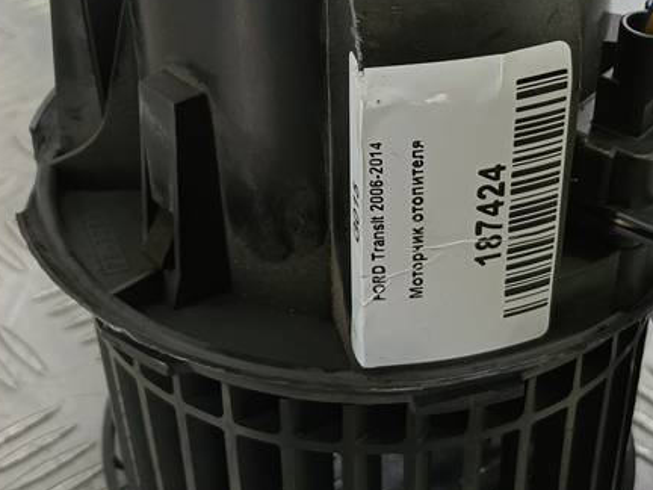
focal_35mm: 64
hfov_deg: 30.2
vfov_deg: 22.9
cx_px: 391
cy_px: 221
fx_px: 1207
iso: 99
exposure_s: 1/50
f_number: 1.6
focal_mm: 4.11
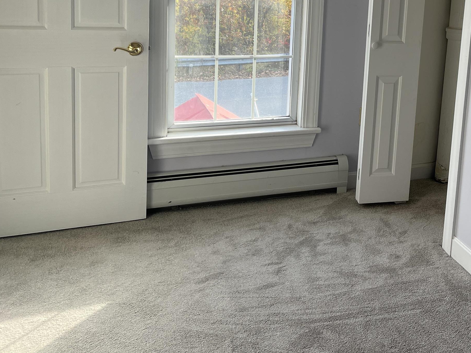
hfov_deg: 40.8
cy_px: 56
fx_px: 599
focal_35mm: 44
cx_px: 388
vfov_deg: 31.8
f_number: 1.6
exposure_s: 1/228
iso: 40
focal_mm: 5.1
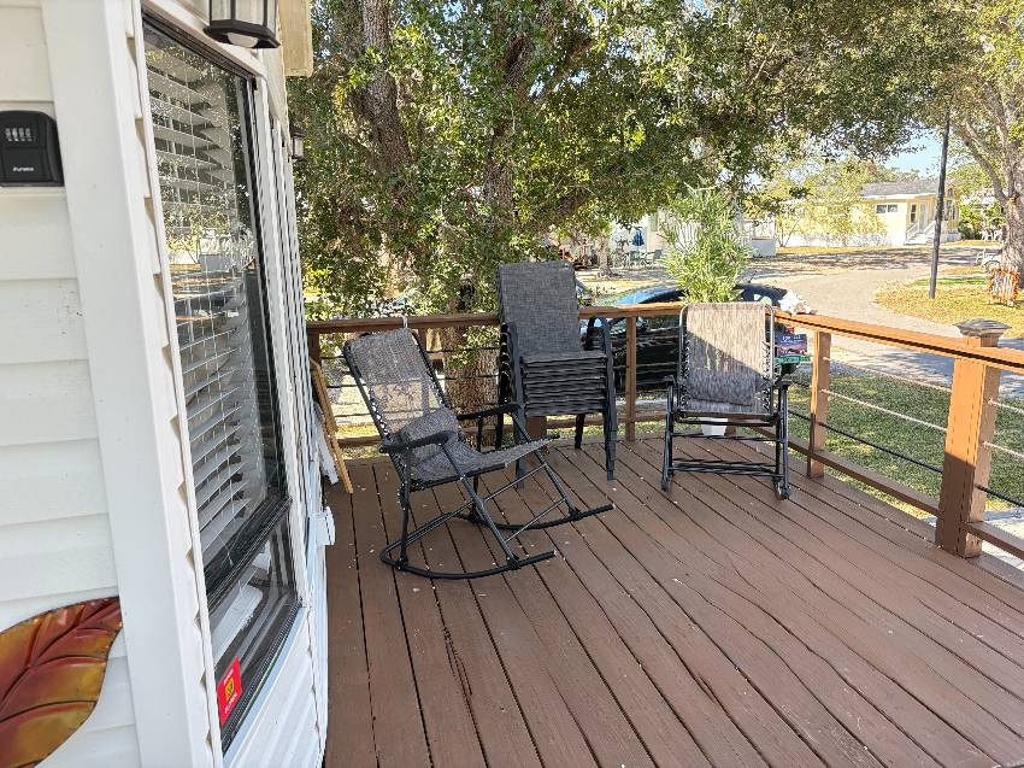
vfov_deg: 53.0
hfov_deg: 67.3
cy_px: 384
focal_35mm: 26
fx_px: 769
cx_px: 512
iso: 64
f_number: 1.6
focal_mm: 5.96
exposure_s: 1/307
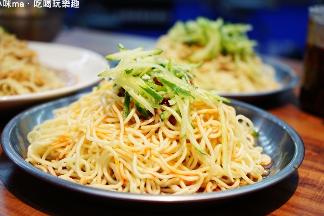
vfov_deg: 26.5
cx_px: 157
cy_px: 103
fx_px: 459
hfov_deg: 38.9
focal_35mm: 51
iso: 320
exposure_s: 1/60
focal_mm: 48
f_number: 4.5
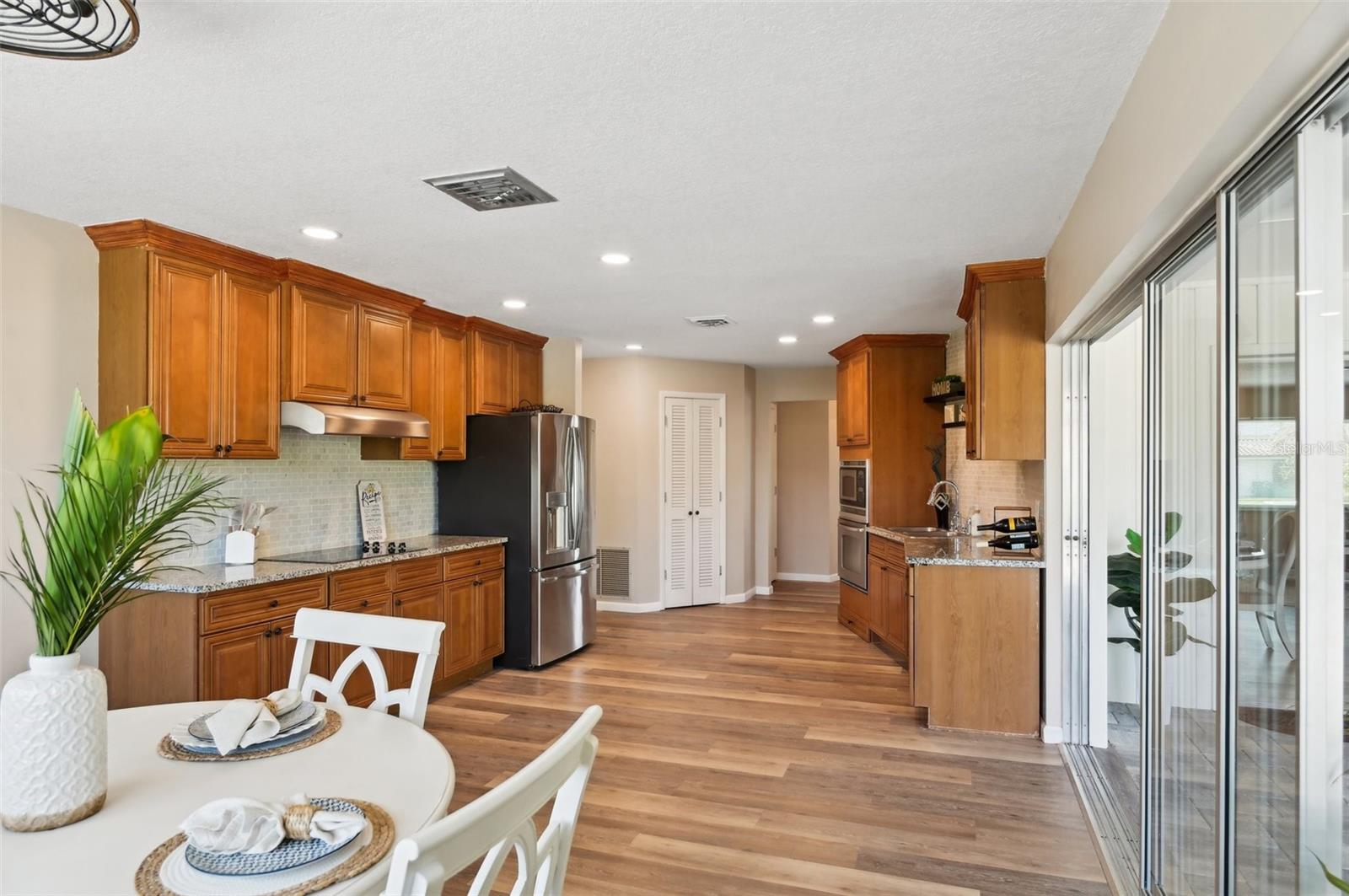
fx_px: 786
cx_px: 674
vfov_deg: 59.4
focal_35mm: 21
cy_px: 448
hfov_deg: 81.3
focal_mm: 21
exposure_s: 1/25
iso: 400
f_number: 8
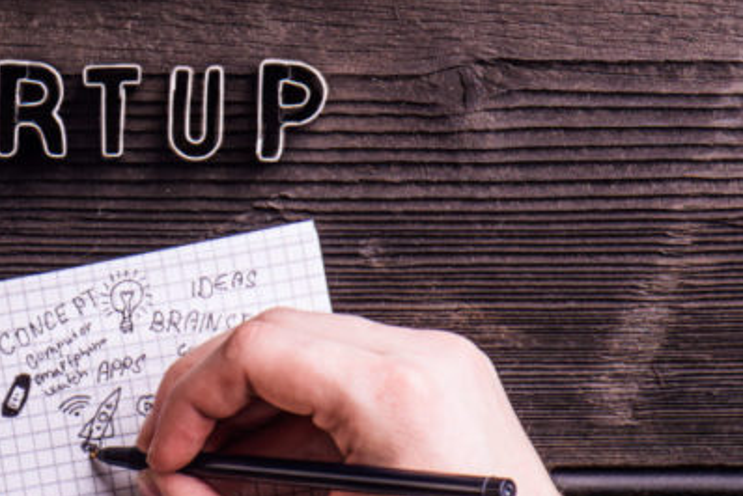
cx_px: 41
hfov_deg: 7.6
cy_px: 115
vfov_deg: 5.1
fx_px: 5576
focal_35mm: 270
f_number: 11
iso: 100
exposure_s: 1/160
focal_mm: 105
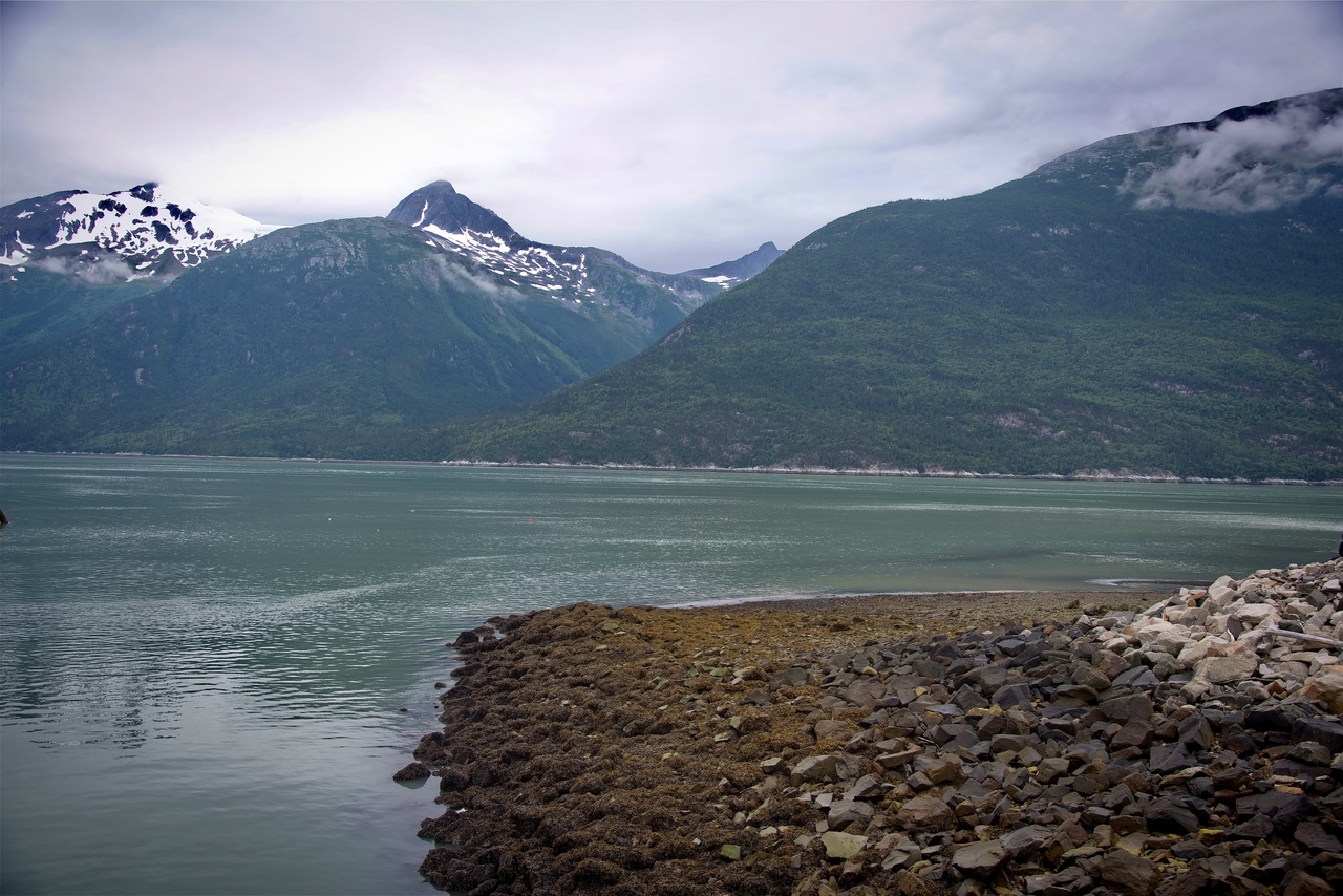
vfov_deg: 42.3
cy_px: 448
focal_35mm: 31
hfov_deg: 60.3
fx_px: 1157
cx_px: 672
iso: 100
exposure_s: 1/125
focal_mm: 31
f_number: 5.6
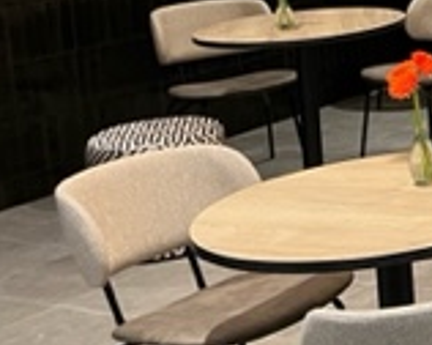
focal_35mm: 103
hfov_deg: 15.1
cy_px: -82
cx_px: 867
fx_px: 1315
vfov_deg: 14.4
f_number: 1.6
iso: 250
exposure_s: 1/50
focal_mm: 5.1
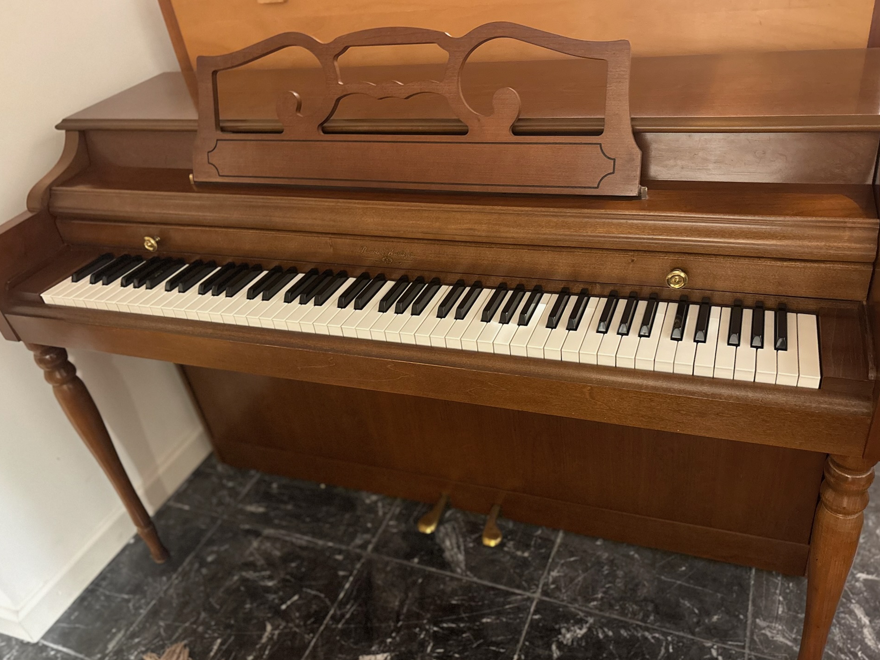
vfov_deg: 49.7
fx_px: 712
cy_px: 341
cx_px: 463
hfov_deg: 63.4
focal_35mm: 28
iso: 800
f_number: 1.6
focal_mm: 5.96
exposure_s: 1/25
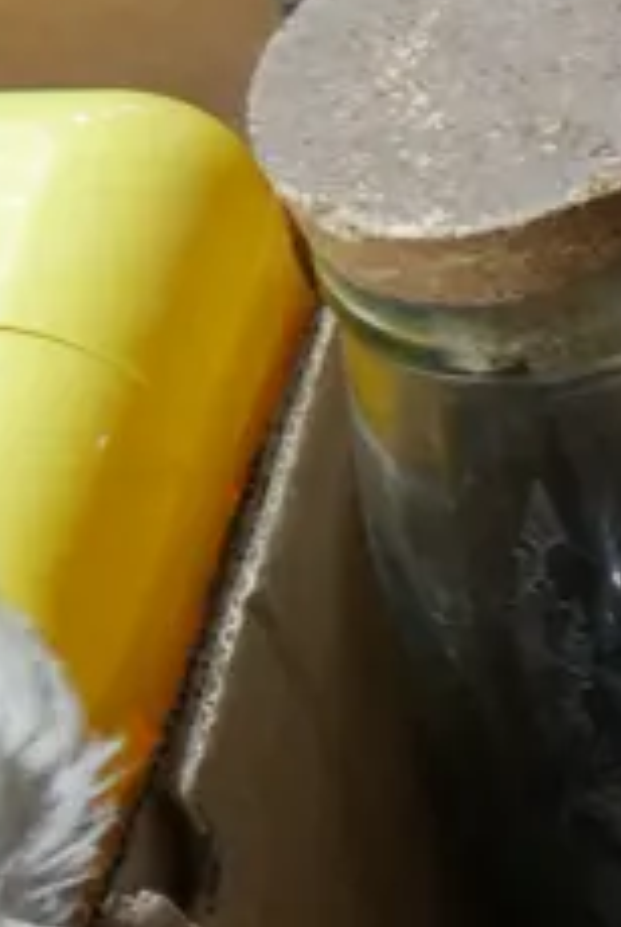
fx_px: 3818
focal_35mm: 148
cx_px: 1188
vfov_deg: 13.5
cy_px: 1064
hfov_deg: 8.8
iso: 800
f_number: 3.6
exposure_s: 1/60
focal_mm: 16
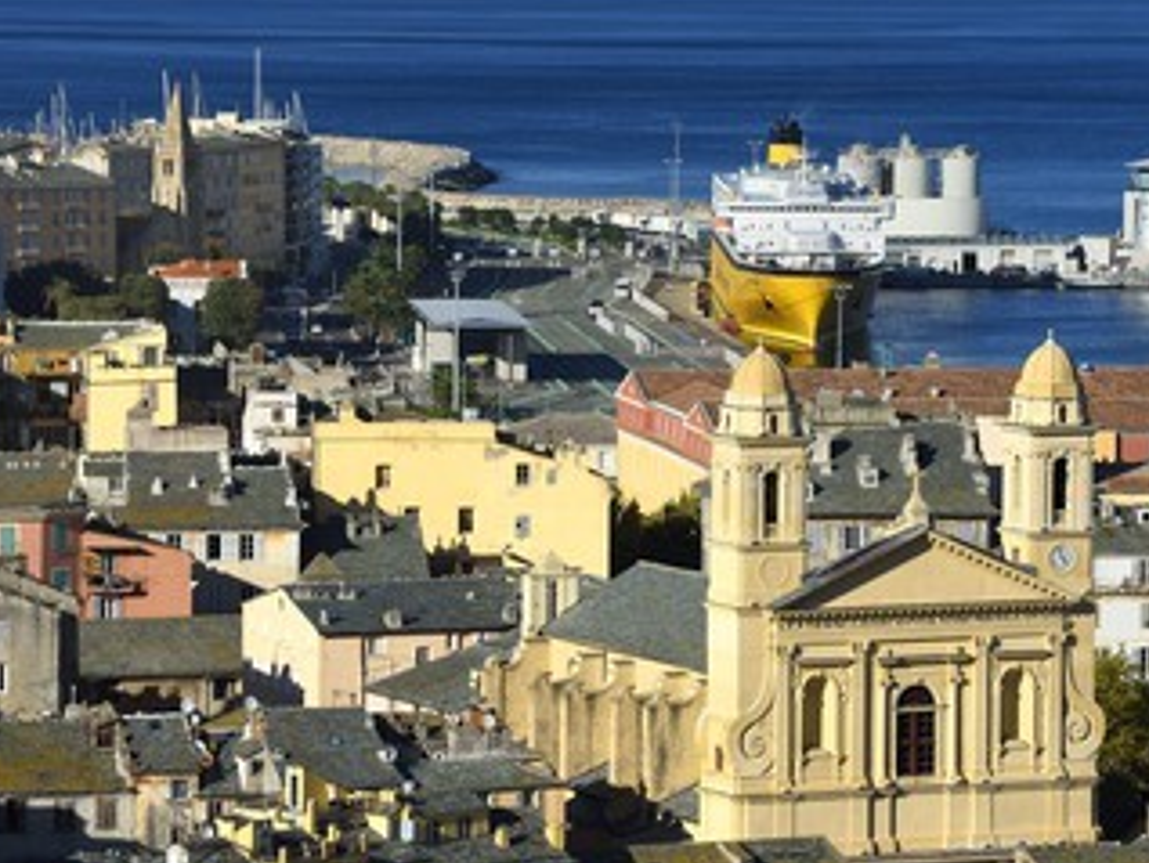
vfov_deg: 7.3
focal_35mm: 203
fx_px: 6743
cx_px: 607
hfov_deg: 9.7
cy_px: 444
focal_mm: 160
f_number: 13
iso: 200
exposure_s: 1/320
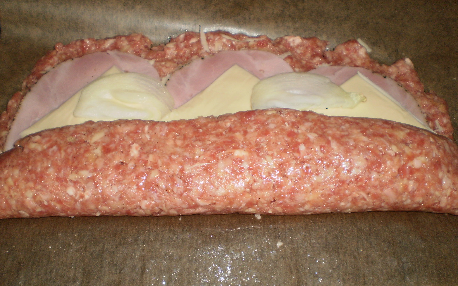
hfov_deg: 50.4
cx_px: 226
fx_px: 487
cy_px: 171
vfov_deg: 32.7
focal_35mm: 39
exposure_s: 1/30
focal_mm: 6.3
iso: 125
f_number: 3.1
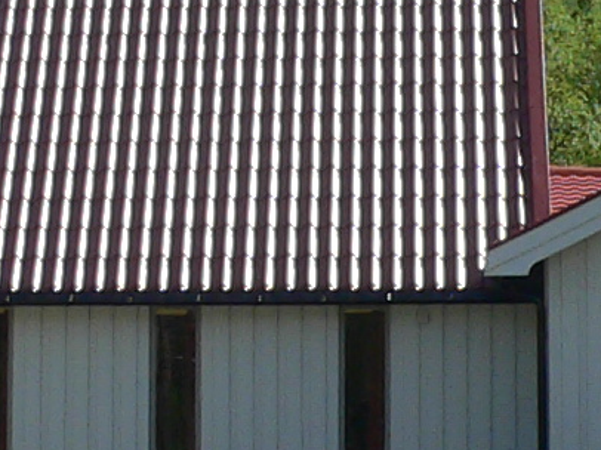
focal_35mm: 174
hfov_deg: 11.4
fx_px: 3019
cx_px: 299
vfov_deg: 8.4
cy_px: -92
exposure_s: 1/400
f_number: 4.6
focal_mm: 4.6
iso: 80
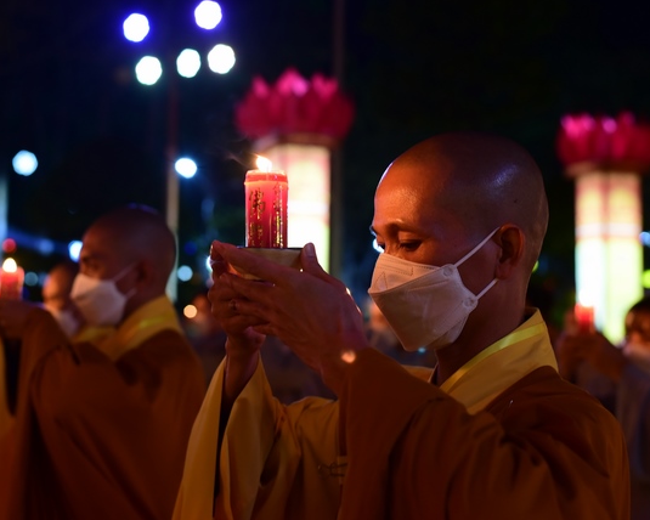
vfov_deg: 26.7
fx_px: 1097
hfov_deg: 33.0
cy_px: 259
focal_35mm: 57
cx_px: 305
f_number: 3.2
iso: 1000
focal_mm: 50
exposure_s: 1/20
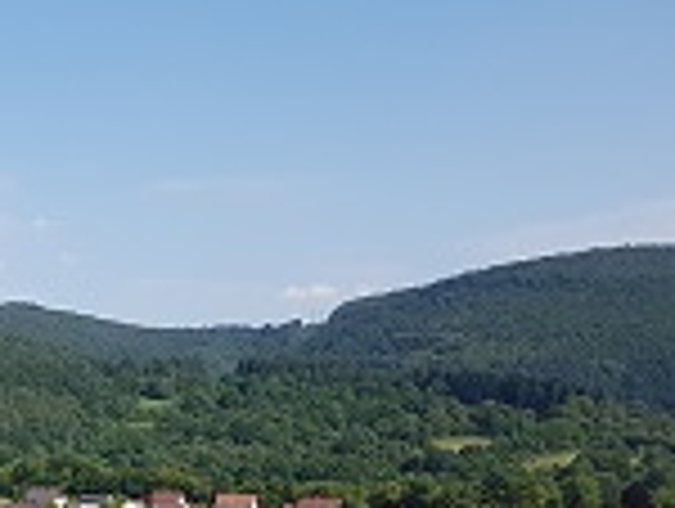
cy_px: 564
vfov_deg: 20.1
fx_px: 1367
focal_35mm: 70
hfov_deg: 24.6
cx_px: -176
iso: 40
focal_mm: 4.2
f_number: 1.7
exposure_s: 1/1748
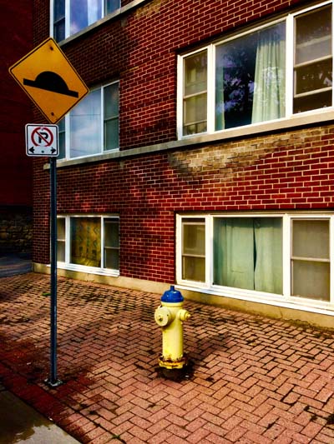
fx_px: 373
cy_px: 222
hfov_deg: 48.2
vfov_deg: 61.6
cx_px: 167
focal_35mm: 29
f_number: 2.2
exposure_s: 1/1244
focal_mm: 4.15
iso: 32
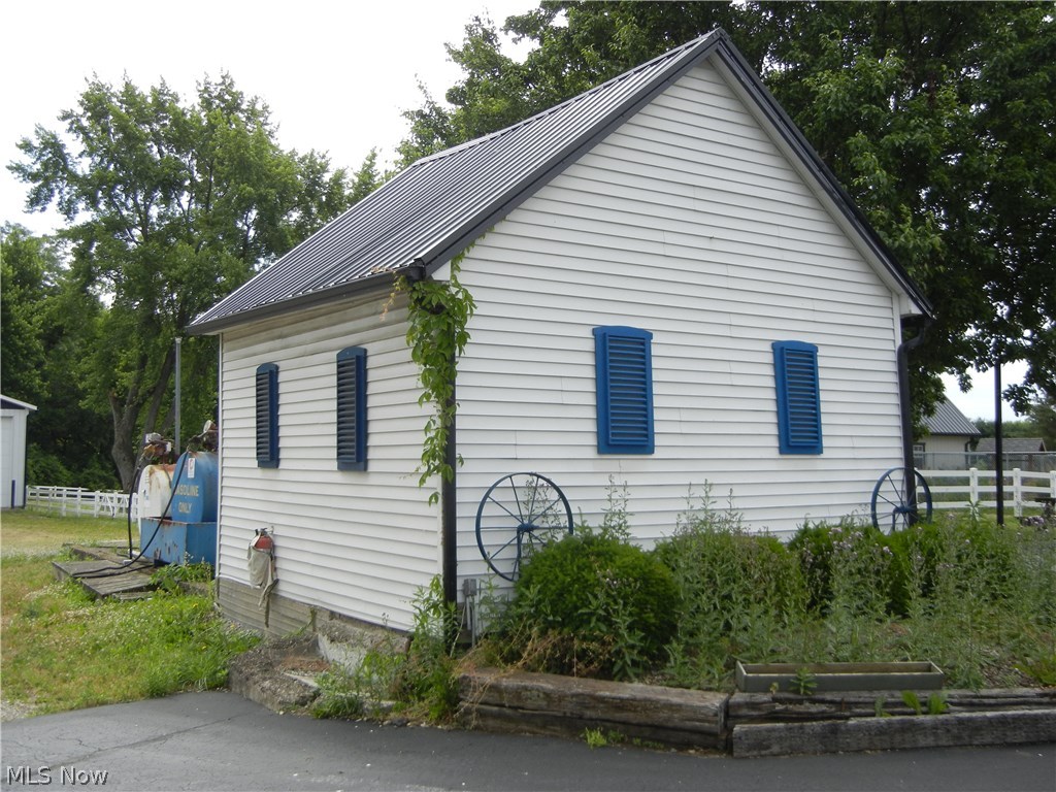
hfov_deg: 47.9
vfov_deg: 36.8
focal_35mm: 39
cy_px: 396
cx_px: 528
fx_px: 1190
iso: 160
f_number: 7.4
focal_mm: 7.1
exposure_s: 1/236
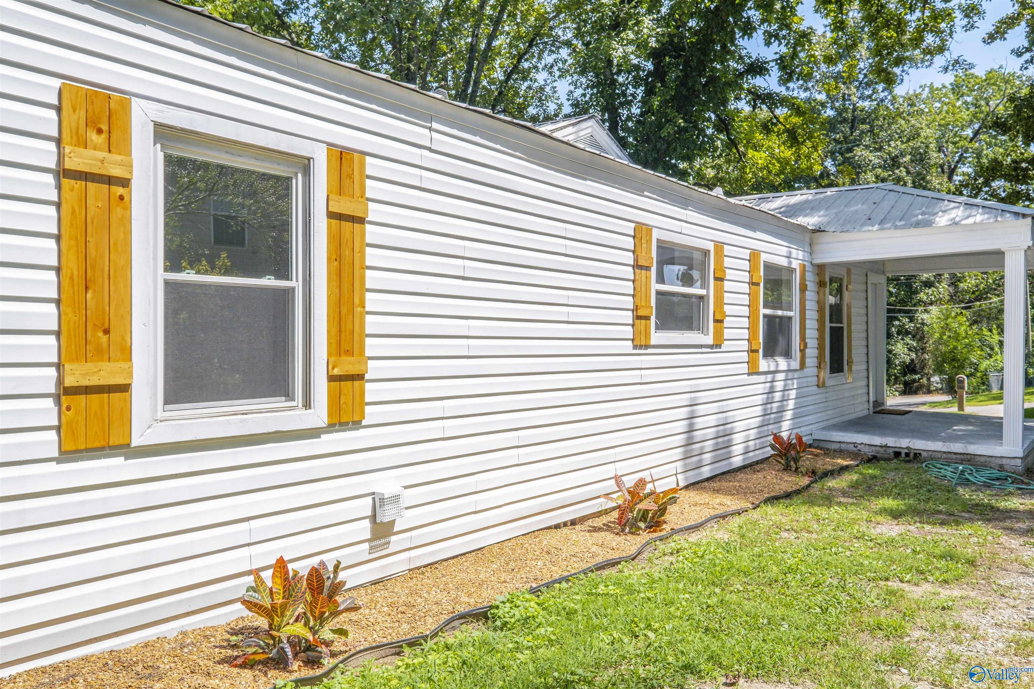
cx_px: 517
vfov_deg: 47.9
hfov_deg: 67.4
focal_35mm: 27
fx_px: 775
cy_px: 344
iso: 800
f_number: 8
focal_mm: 18.2
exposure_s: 1/1000
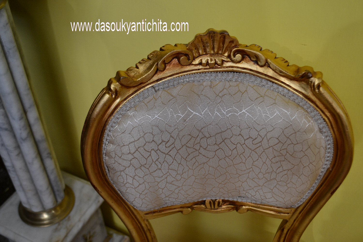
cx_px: 182
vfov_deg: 31.9
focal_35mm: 42
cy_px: 121
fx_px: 423
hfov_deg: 46.4
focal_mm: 28
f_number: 4.5
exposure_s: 1/60
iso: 720
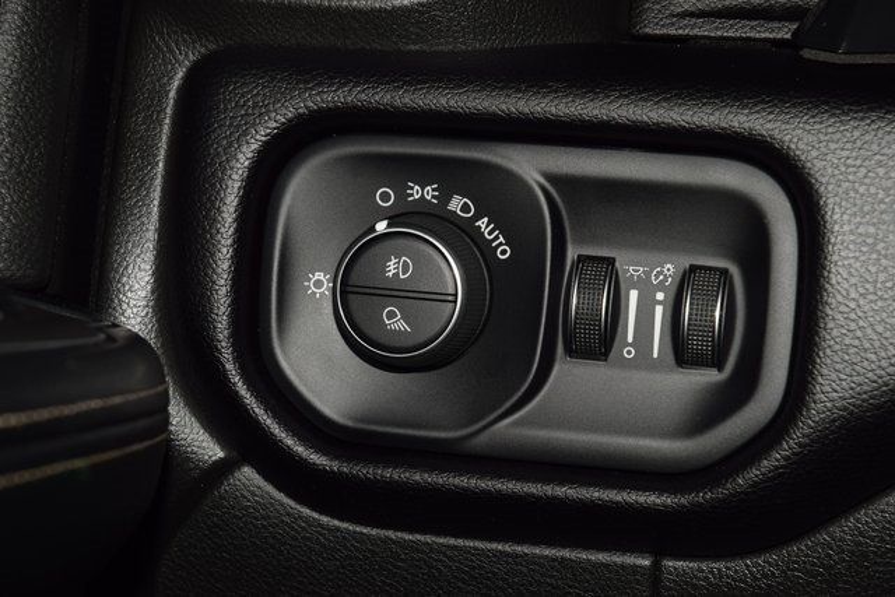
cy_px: 298
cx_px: 448
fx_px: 2611
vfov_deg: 13.0
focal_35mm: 105
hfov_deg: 19.5
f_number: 8
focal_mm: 70
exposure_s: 1/125
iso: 100
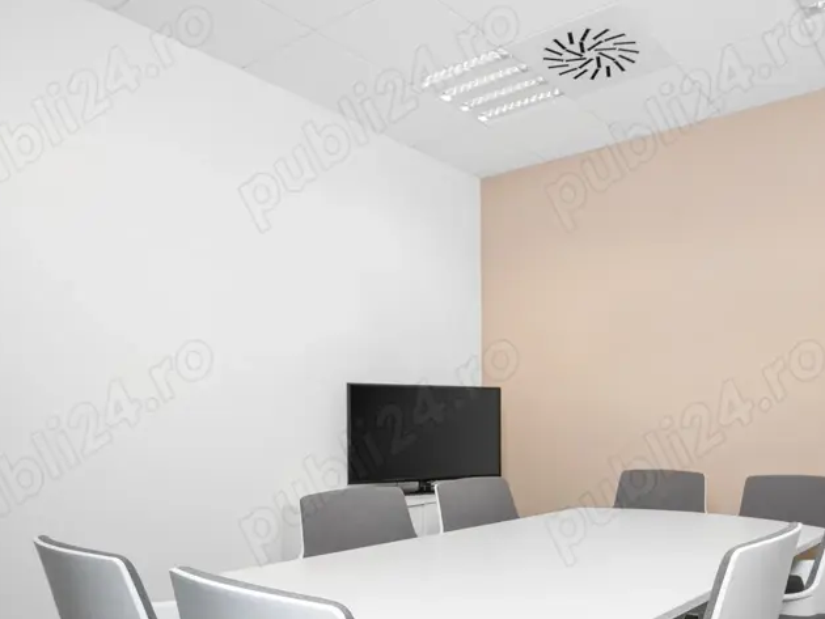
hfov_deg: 60.6
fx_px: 691
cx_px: 530
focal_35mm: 29
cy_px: 414
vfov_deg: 47.5
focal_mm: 19
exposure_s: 1/60
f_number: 8
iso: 400
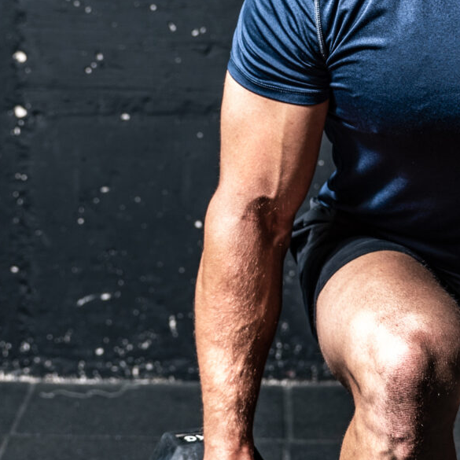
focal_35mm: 134
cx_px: 223
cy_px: 202
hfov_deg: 13.0
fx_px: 2015
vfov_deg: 13.0
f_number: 3.2
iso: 100
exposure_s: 1/100
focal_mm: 36
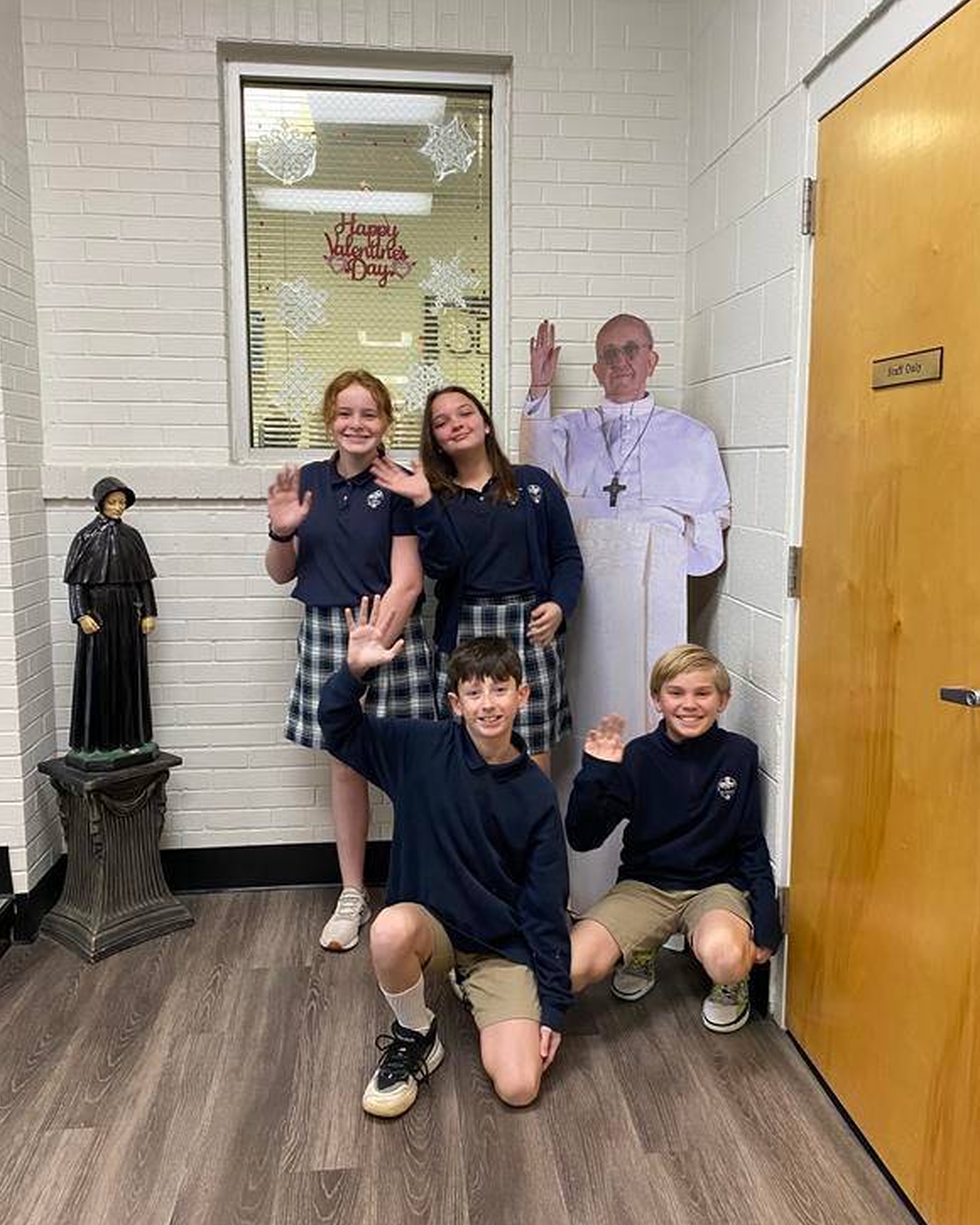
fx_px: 1015
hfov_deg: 51.5
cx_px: 505
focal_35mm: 28
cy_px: 580
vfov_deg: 62.2
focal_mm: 4.25
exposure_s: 1/60
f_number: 1.8
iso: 125
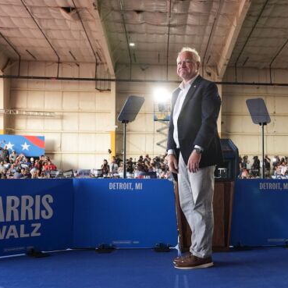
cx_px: 204
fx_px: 442
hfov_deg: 35.5
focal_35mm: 47
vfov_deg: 36.1
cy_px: 144
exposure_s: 1/250
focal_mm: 34
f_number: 5.6
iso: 1600
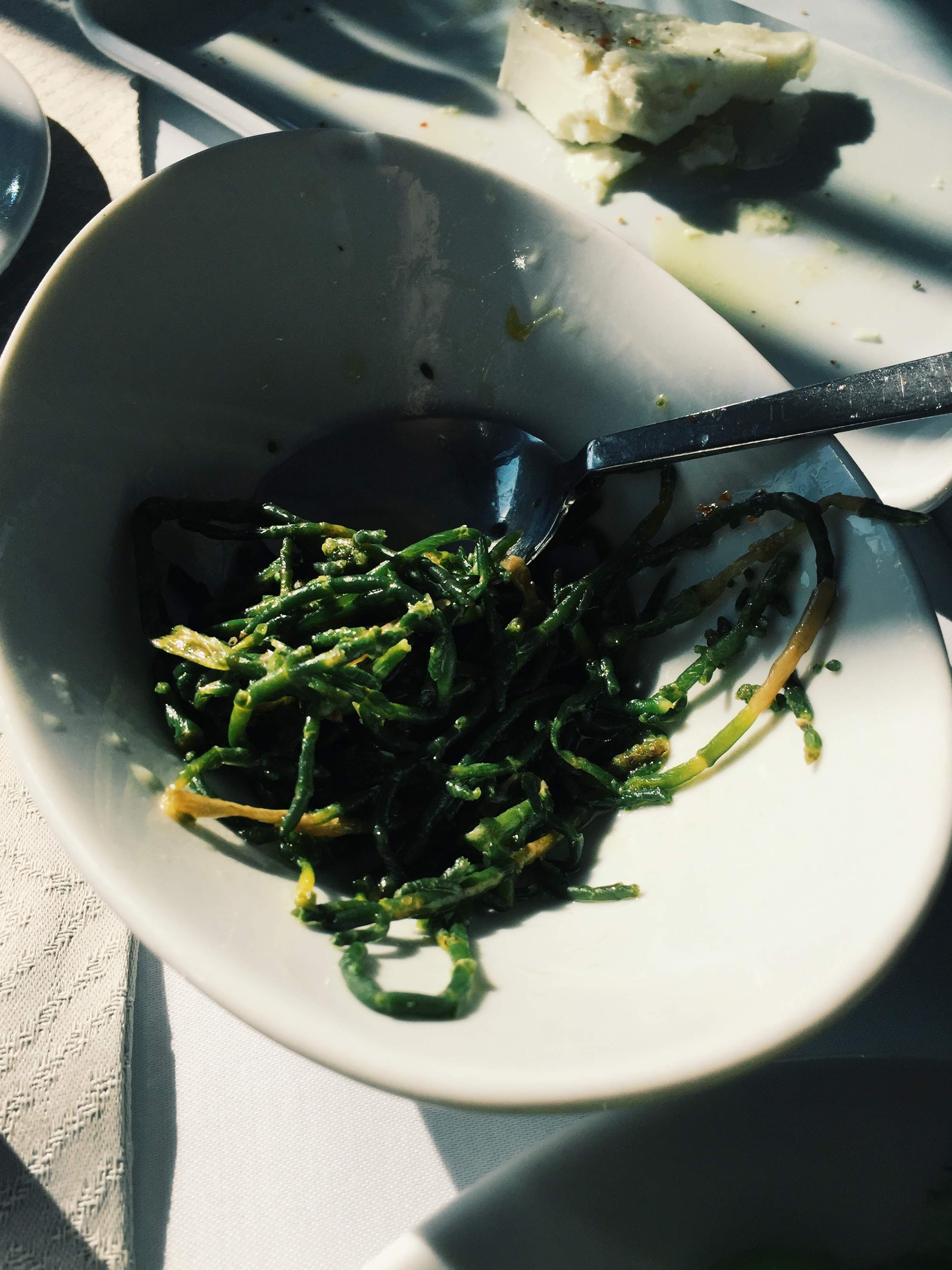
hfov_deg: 48.2
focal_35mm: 29
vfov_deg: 61.7
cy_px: 635
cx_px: 476
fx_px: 1063
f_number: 2.2
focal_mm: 4.15
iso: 32
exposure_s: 1/2475
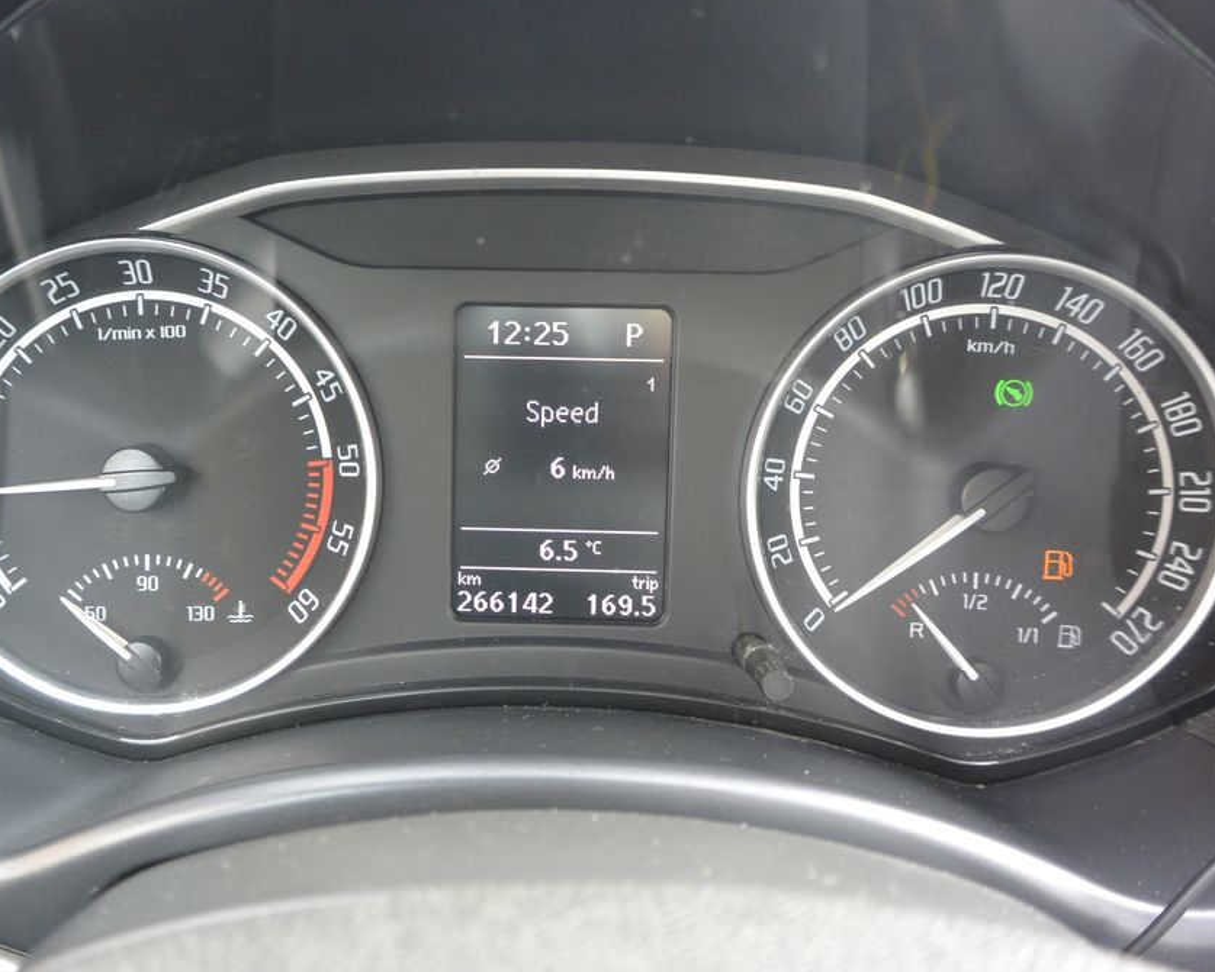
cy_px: 481
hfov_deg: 57.0
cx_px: 523
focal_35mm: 31
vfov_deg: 47.1
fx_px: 1115
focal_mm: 10
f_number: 3.5
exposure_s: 1/60
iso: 400
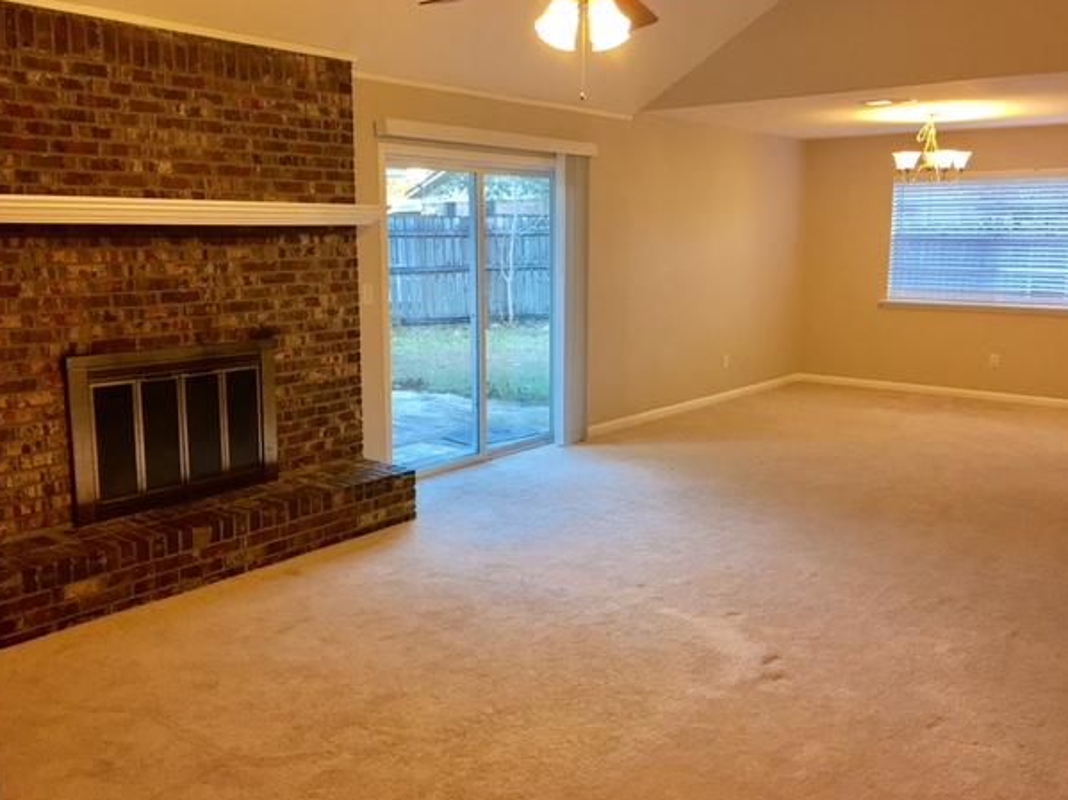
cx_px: 549
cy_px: 385
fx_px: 956
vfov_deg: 45.4
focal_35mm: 31
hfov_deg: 58.4
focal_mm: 4.15
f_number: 2.2
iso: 40
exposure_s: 1/17
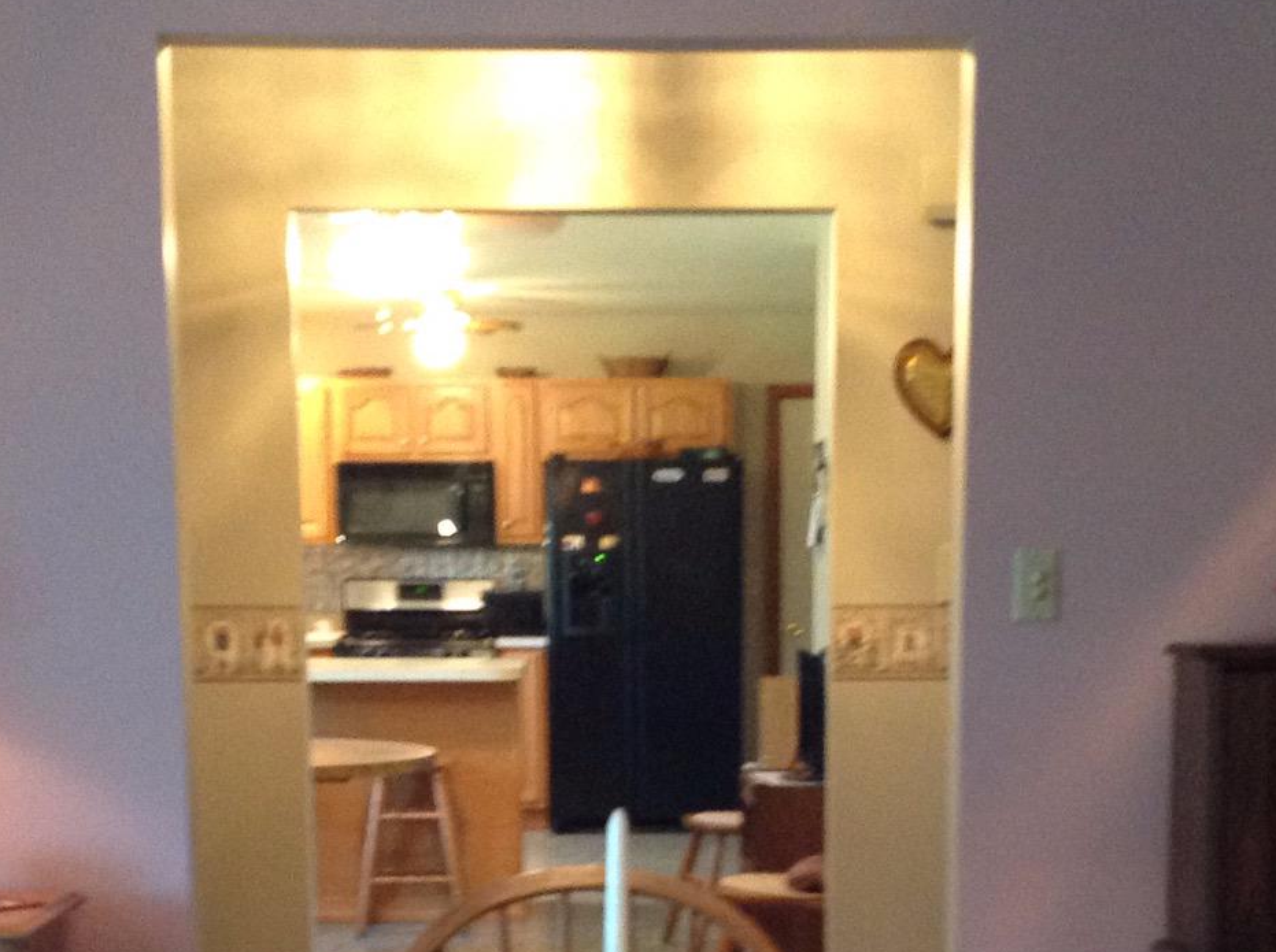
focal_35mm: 77
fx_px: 2834
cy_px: 965
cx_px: 624
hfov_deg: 25.4
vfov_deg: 18.6
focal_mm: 4.28
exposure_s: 1/15
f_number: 2.4
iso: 250
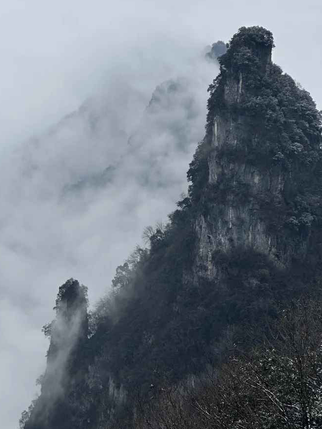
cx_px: 62
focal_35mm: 127
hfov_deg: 11.6
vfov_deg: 15.5
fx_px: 1575
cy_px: 206
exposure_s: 1/649
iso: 32
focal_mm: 9
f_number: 2.8
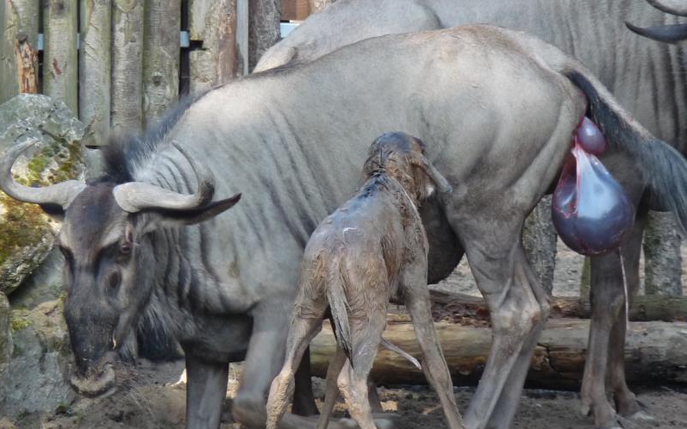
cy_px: 244
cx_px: 343
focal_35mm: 527
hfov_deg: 4.0
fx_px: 9866
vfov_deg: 2.5
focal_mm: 61.7
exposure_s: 1/250
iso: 200
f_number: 4
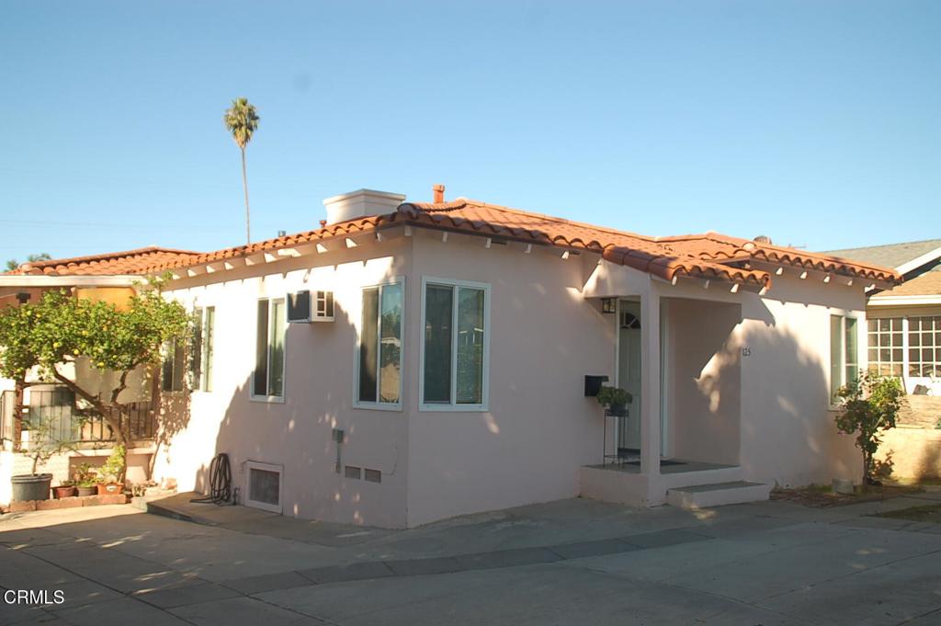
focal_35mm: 38
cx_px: 470
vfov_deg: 35.4
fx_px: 979
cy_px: 313
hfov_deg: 51.3
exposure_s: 1/500
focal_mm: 25
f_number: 5.6
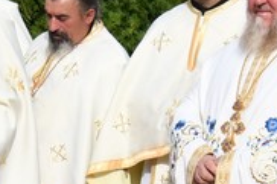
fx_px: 1522
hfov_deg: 10.4
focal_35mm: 198
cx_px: 46
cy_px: 131
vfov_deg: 6.9
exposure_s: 1/2500
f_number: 5.6
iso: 500
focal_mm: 20
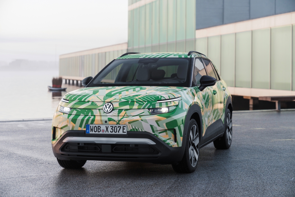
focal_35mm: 70
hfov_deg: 28.8
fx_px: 573
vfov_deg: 19.5
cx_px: 148
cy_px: 98
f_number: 2.8
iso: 400
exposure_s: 1/320
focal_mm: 70
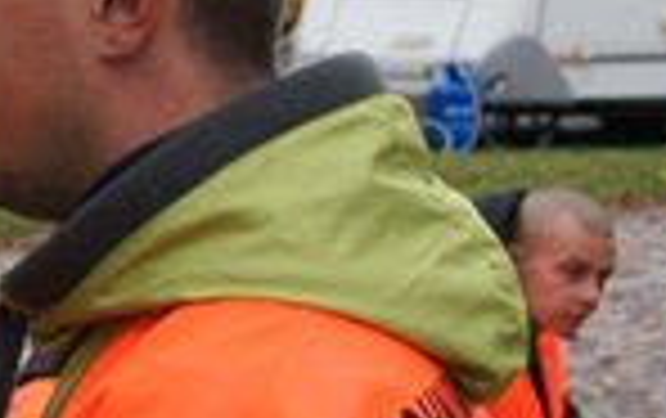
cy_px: 346
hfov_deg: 8.6
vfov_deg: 5.6
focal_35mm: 234
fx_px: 4258
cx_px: -540
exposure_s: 1/2000
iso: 1600
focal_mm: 35
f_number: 5
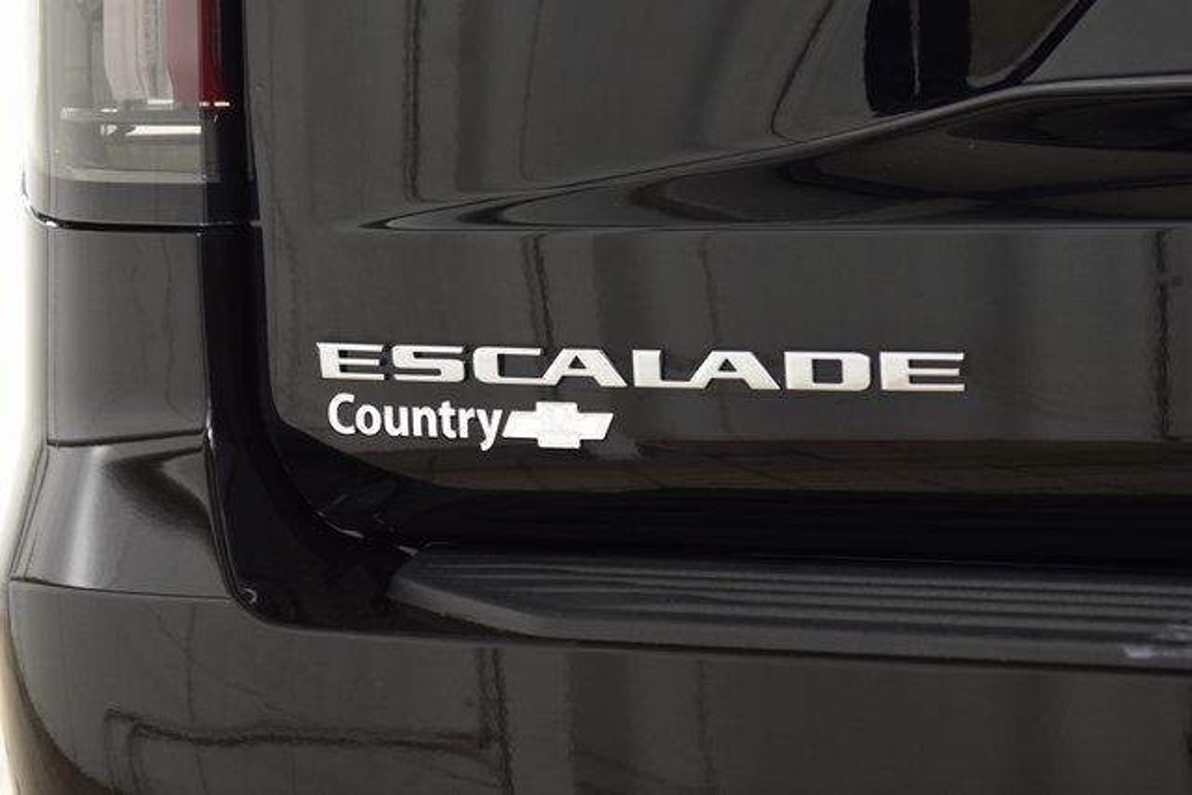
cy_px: 398
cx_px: 596
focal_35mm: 105
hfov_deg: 19.5
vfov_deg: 13.0
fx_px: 3477
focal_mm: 70
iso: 1600
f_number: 4.5
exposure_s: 1/30
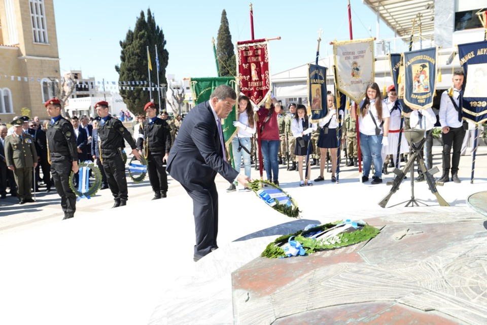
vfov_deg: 41.2
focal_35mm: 32
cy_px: 162
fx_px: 433
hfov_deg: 58.7
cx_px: 244
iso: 100
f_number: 7.1
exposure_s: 1/250
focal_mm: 32
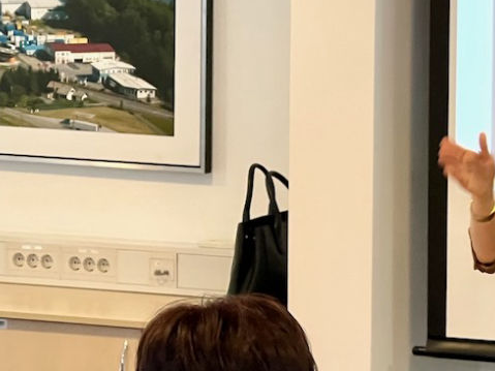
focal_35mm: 202
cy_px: 155
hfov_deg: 9.7
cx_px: 517
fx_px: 2888
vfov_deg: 7.3
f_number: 2.8
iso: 200
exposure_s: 1/60
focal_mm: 9
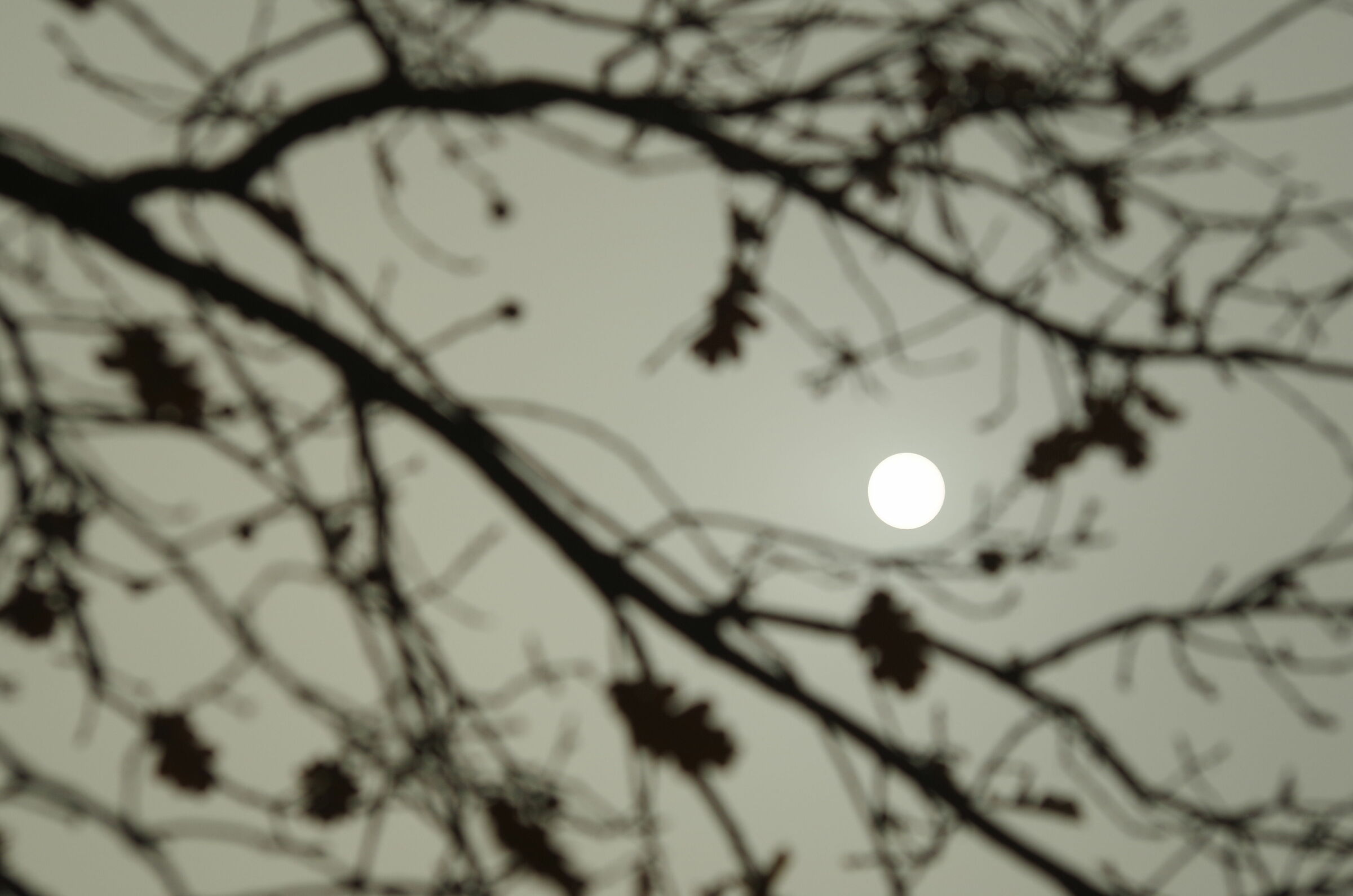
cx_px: 676
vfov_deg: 6.8
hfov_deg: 10.2
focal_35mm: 202
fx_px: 7577
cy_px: 448
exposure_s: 1/1000
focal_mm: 135
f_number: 10
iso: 200
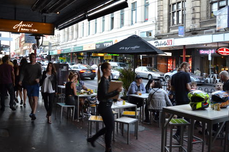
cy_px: 72
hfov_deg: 54.4
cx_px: 112
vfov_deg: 37.8
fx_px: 223
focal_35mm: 35
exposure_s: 1/50
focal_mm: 22
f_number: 3.8
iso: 400
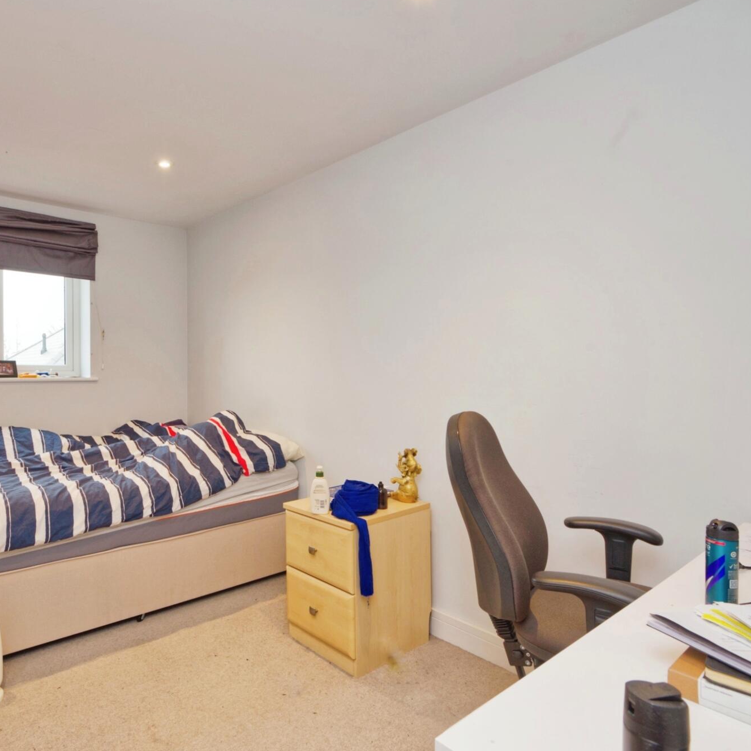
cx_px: 251
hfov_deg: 70.1
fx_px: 515
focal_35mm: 21
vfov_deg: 72.1
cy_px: 379
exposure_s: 1/15
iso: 400
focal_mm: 16
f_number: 9
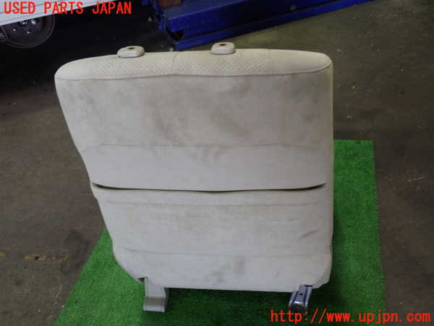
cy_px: 163
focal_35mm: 38
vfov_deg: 37.7
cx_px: 217
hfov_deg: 49.0
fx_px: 476
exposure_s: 1/40
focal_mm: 6.83
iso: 200
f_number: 2.7
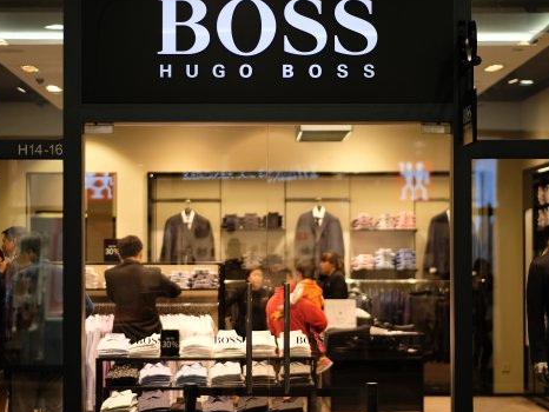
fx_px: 1682
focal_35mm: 106
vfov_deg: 14.0
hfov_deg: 18.5
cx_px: 267
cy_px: 213
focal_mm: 56
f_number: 1.2
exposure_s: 1/220
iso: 400
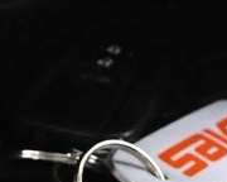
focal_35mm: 317
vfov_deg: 4.9
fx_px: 2131
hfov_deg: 6.0
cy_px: 236
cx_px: 364
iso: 9000
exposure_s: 1/60
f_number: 4.2
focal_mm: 25
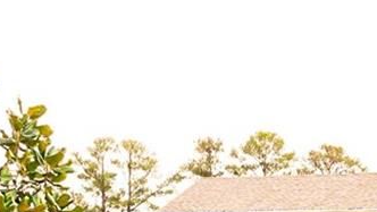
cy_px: 339
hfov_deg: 20.3
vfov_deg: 11.8
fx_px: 970
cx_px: 475
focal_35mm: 97
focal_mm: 30
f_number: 18
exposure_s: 1/1250
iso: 8000
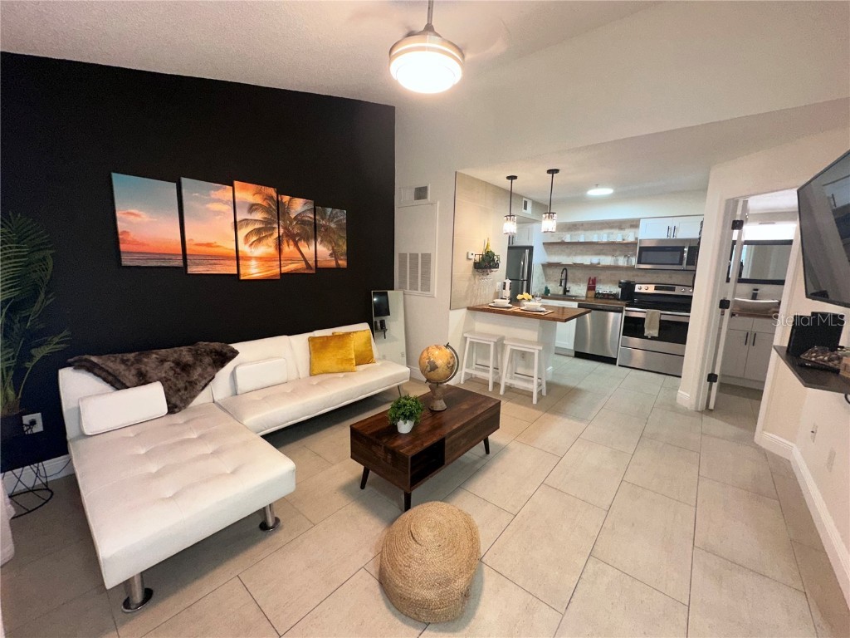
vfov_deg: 85.7
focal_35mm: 14
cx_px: 425
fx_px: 344
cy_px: 319
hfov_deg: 102.1
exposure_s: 1/62
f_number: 2.2
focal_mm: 2.22
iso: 80
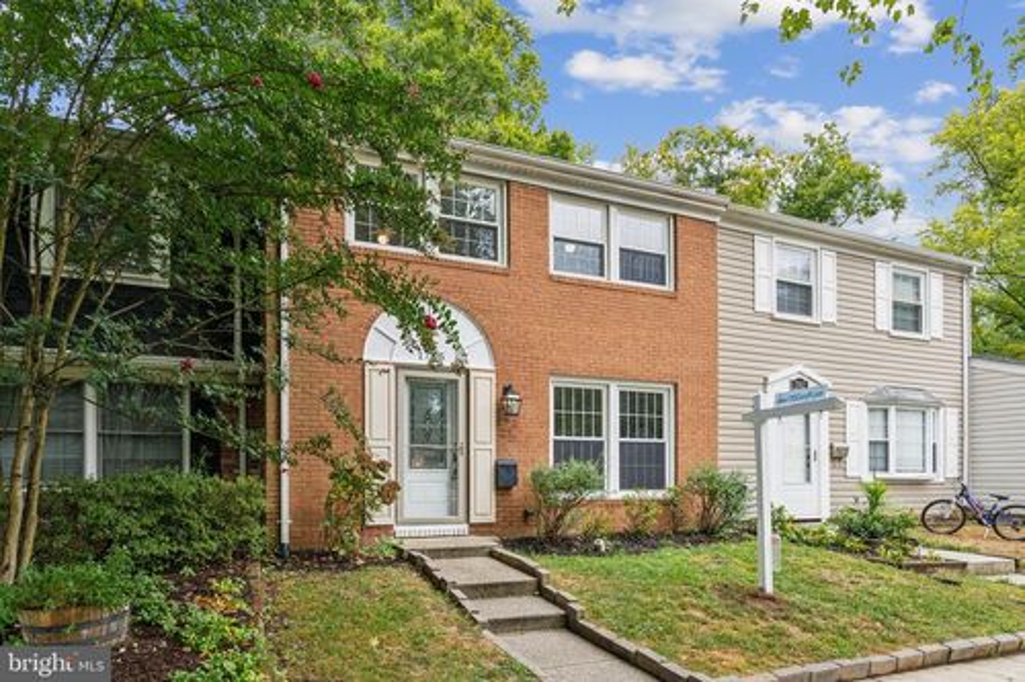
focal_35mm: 21
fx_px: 598
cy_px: 341
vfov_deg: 59.5
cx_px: 512
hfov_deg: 81.2
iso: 200
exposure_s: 1/60
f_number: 7.1
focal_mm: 21
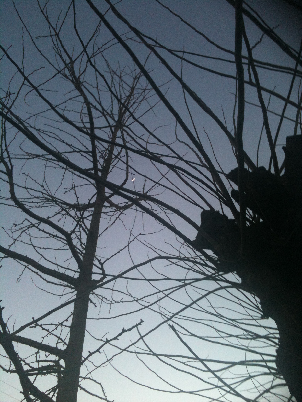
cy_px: 201
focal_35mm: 35
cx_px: 151
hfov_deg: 40.7
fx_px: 407
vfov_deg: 52.6
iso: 80
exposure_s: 1/60
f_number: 2.8
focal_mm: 3.85
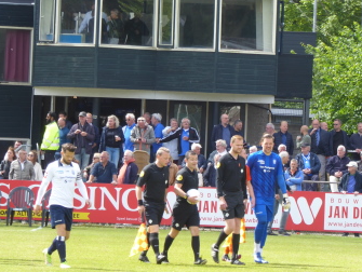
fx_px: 3727
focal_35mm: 356
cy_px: 125
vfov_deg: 4.2
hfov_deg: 5.6
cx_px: 220
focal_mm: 47.5
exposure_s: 1/100
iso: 80
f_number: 5.6
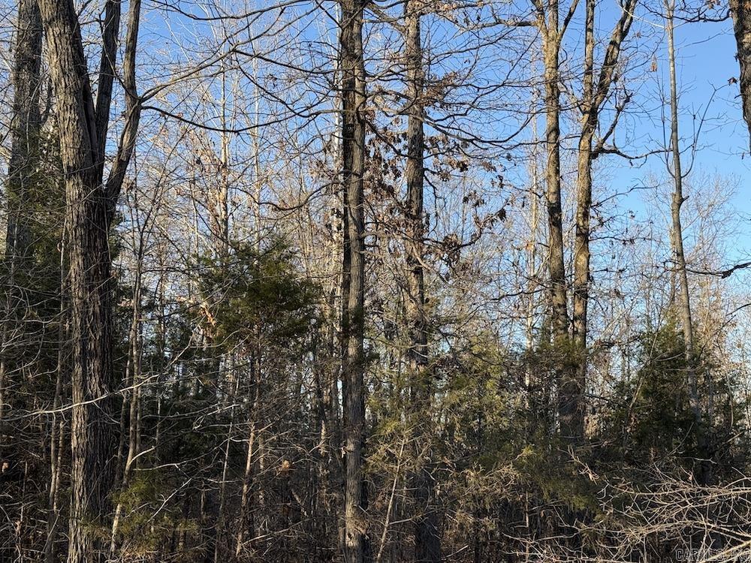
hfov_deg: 39.7
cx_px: 376
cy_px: 282
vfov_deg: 30.3
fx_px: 1041
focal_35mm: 48
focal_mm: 6.76
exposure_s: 1/1242
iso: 64
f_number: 1.78
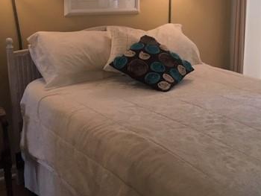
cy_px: 66
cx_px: 167
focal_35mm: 53
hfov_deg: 35.9
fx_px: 400
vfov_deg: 27.4
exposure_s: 1/30
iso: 32
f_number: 2.2
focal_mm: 4.15
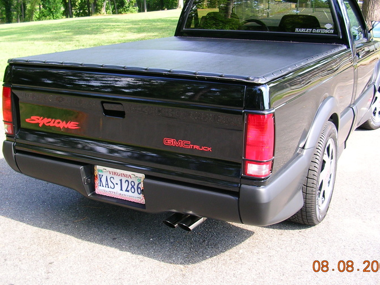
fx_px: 494
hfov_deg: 42.1
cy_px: 133
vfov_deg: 32.2
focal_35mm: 45
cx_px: 202
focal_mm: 5.8
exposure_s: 1/89.4
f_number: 2.8
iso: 50
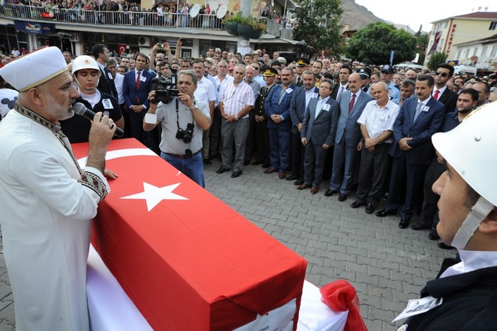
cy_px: 166
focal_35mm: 24
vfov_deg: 53.1
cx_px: 248
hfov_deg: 73.8
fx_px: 331
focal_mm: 24
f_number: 8
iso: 400
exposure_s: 1/100
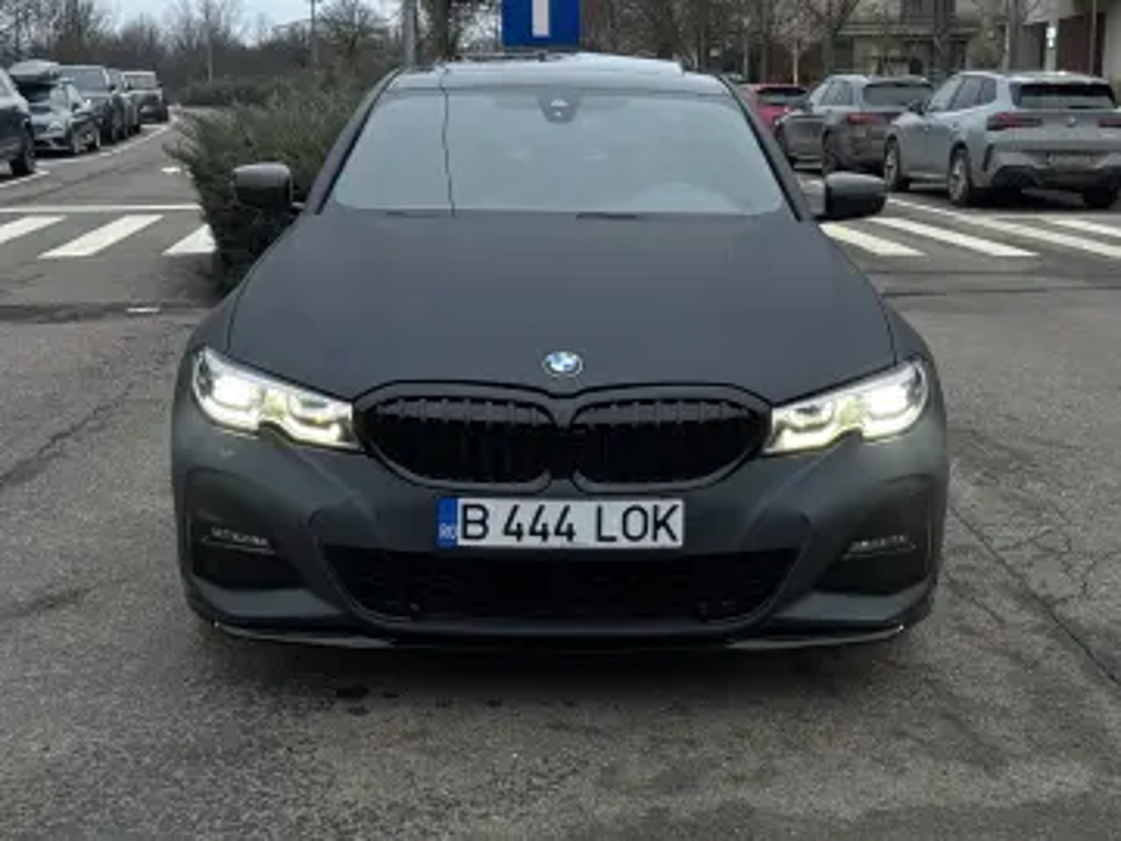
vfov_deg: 30.3
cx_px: 560
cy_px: 420
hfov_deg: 39.7
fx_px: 1554
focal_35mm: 48
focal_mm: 6.76
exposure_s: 1/54
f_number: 1.78
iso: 160
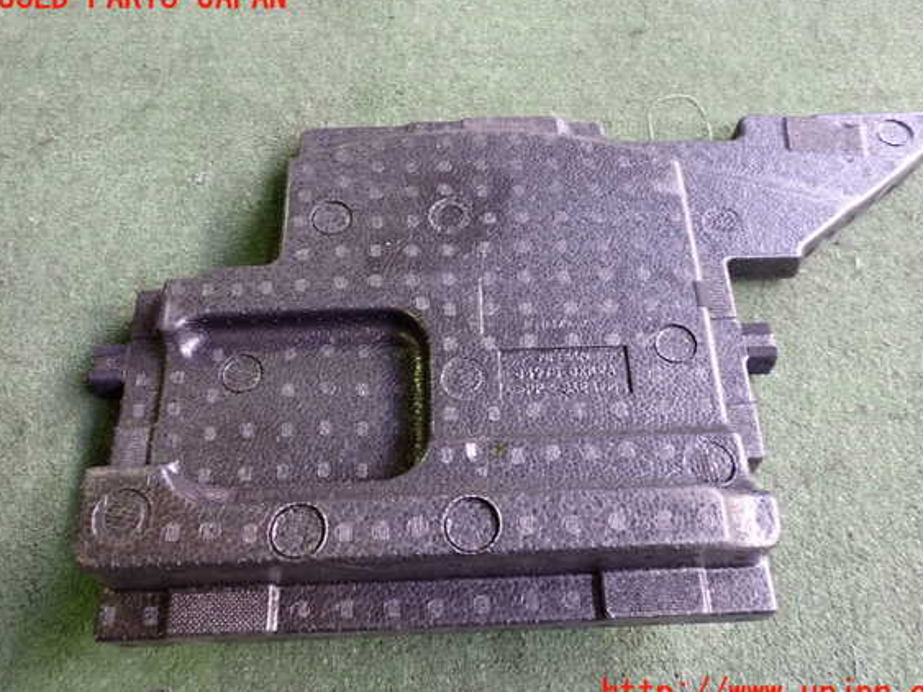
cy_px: 346
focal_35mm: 32
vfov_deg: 44.1
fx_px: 853
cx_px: 480
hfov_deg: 56.8
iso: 320
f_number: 2.3
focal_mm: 5.4
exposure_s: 1/30
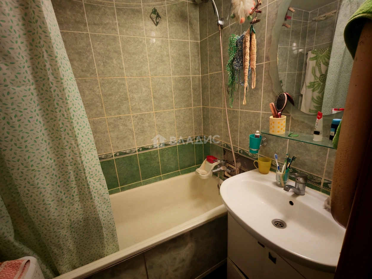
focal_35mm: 16
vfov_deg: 78.1
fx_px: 172
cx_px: 186
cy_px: 140
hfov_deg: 94.5
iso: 400
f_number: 2.2
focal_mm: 1.96
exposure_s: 1/13
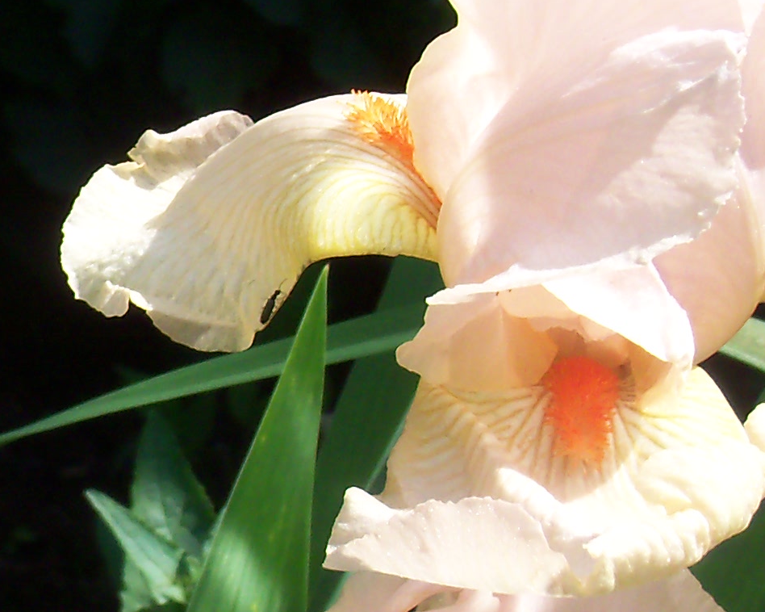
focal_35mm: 143
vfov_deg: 10.8
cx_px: -250
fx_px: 3237
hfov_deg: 13.0
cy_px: 358
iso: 80
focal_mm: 6.3
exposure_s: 1/640
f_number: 3
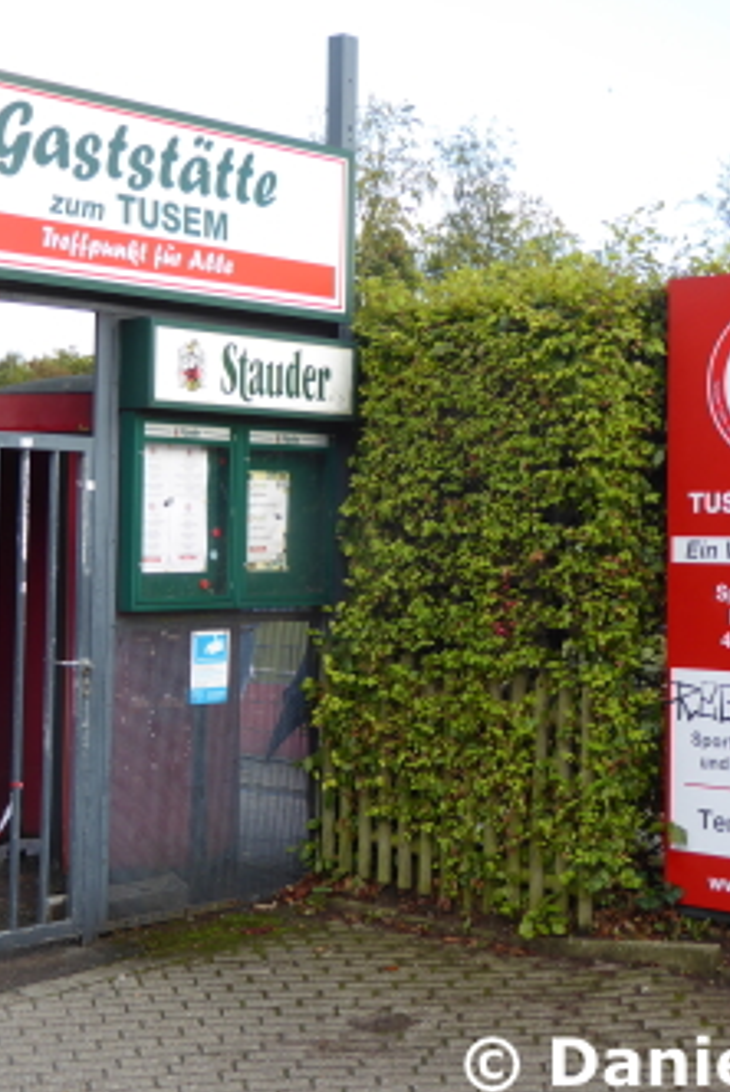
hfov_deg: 22.0
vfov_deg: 32.4
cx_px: 368
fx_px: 1882
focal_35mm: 62
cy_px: 549
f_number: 3.9
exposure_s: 1/100
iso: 80
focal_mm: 7.8
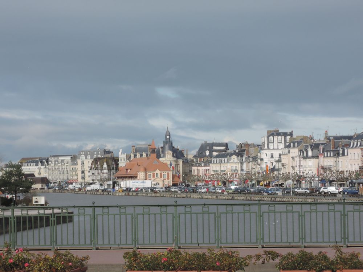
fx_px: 1258
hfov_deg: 16.4
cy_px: 136
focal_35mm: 120
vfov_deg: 12.3
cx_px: 182
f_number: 7.1
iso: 320
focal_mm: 25.5
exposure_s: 1/125
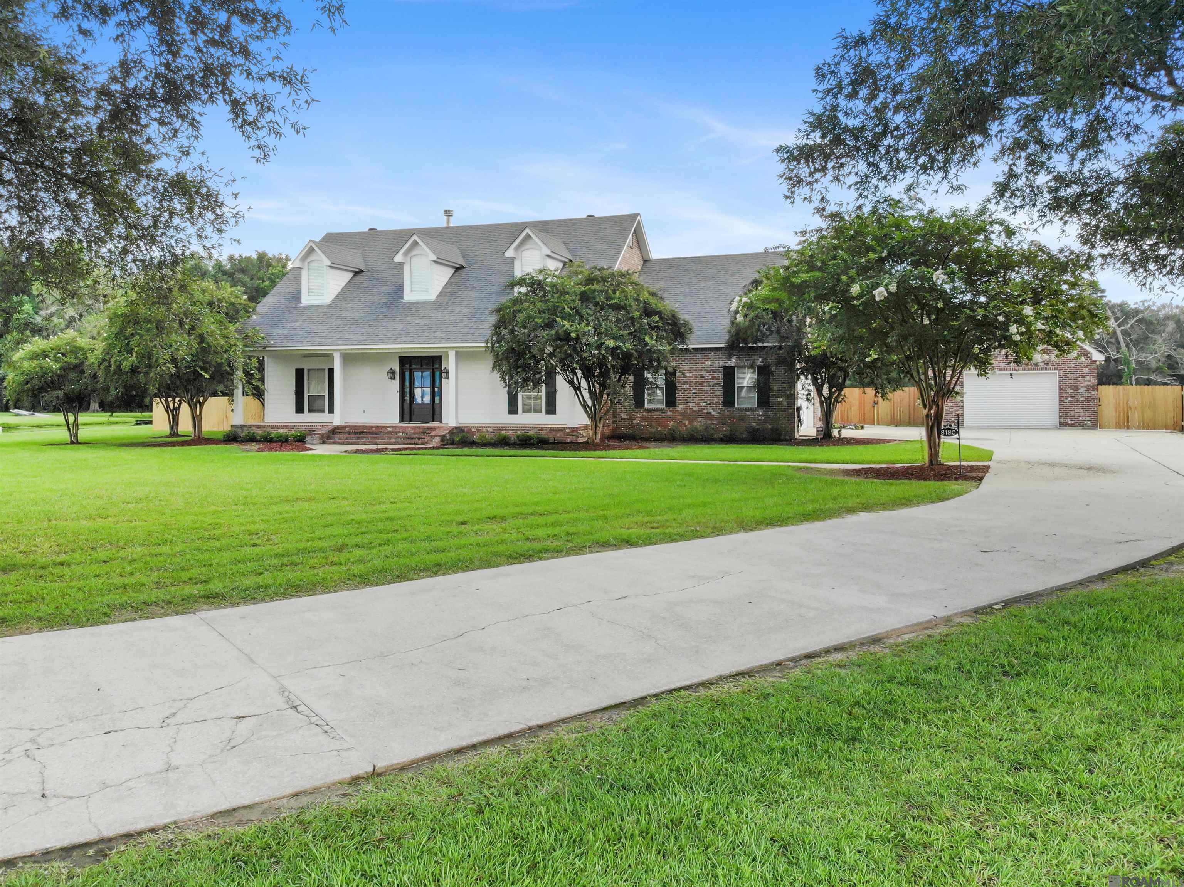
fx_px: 821
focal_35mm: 24
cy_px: 444
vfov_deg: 56.8
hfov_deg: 71.6
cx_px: 592
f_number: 2.8
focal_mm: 4.5
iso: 100
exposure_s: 1/370
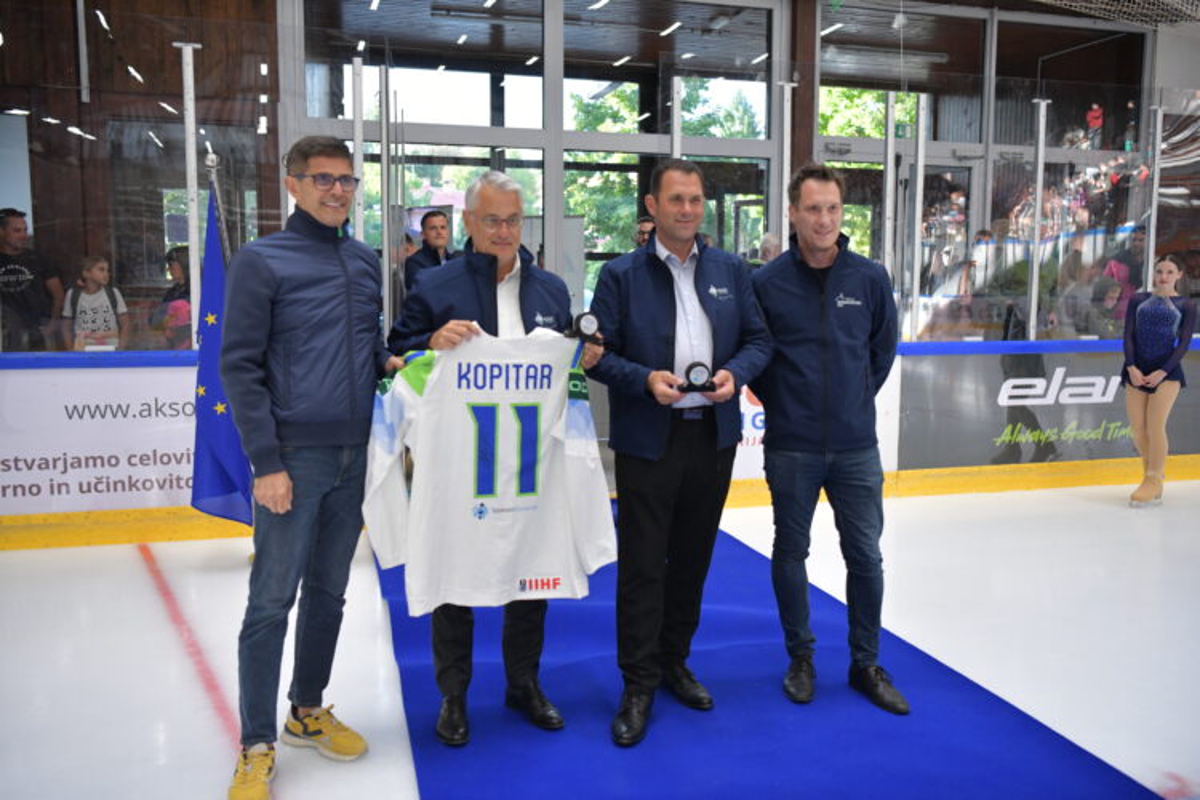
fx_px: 1067
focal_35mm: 32
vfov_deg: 41.1
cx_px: 600
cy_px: 400
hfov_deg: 58.7
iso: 2000
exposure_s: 1/640
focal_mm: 32
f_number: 2.8
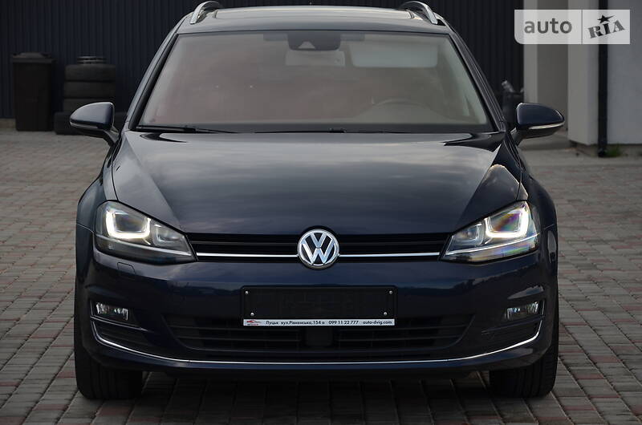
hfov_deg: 17.1
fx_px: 2136
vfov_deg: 11.4
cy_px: 212
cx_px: 321
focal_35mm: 120
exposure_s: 1/125
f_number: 5.6
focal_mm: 80
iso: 220
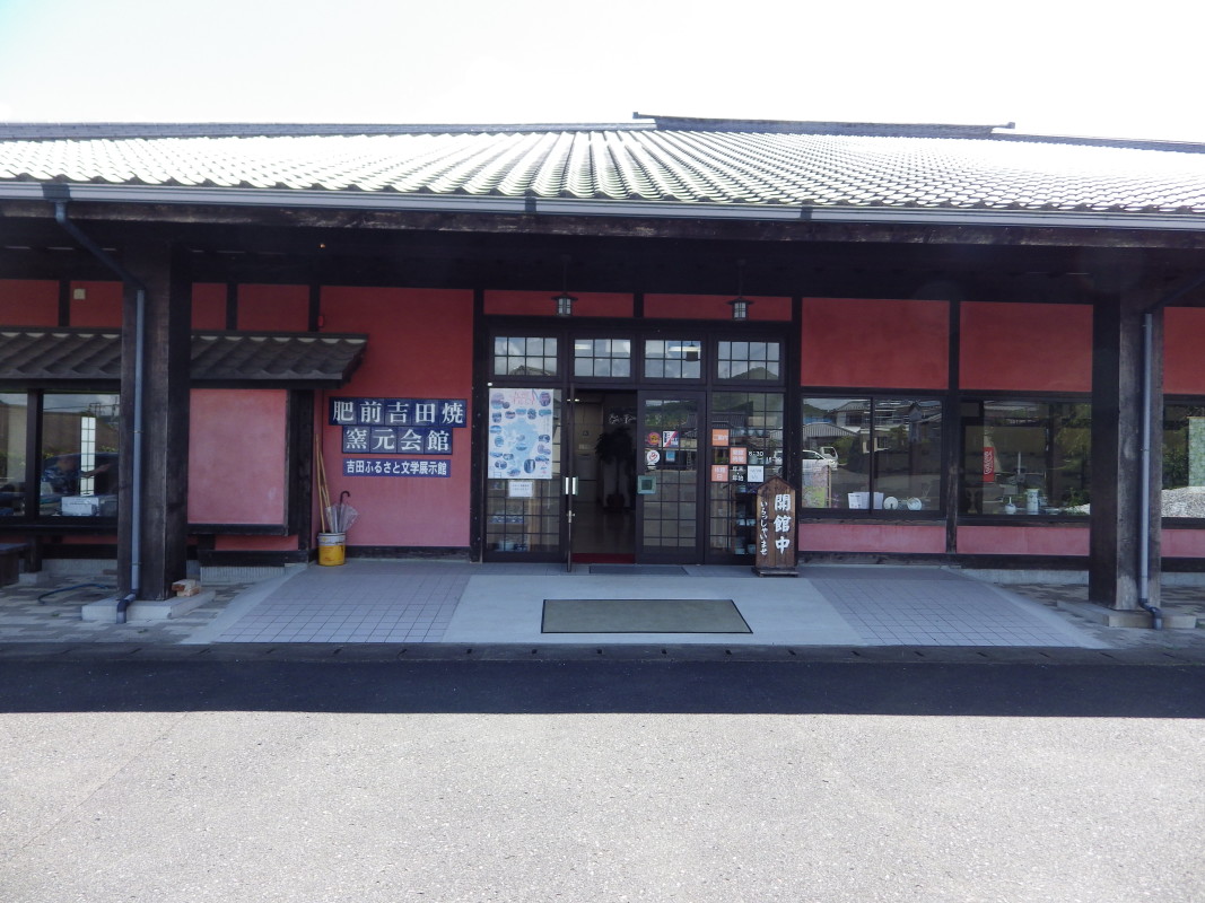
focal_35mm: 22
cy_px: 452
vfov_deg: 61.1
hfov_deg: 76.4
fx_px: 766
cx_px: 602
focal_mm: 4
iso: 100
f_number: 3.1
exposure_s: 1/400
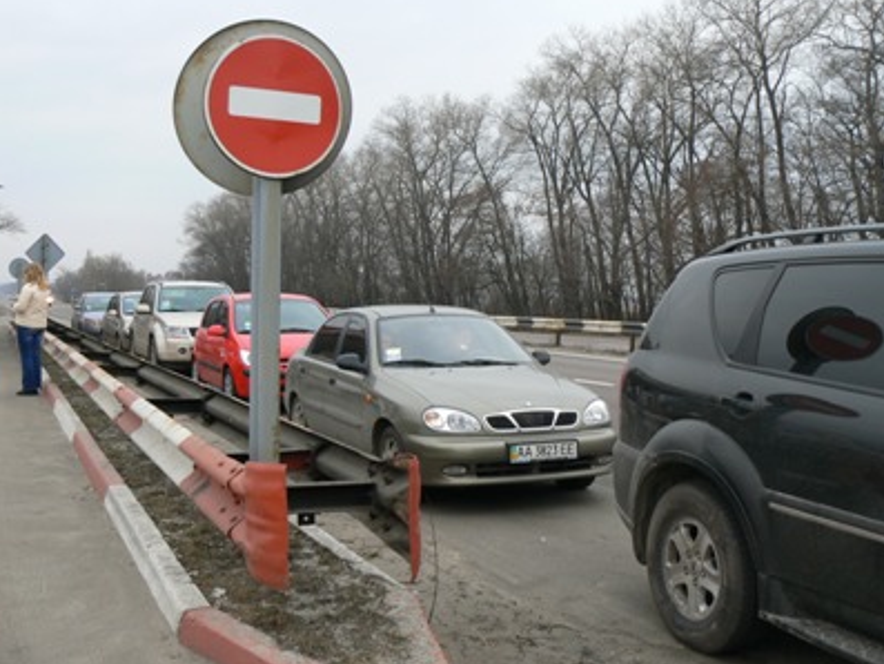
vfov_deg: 32.9
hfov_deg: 42.9
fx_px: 1124
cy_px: 307
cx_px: 497
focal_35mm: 44
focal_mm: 6.4
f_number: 4
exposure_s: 1/100
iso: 80
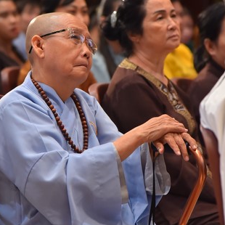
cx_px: 92
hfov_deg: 8.2
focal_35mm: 214
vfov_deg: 8.2
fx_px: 1574
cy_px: 73
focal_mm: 120
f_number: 4.5
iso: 1250
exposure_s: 1/125
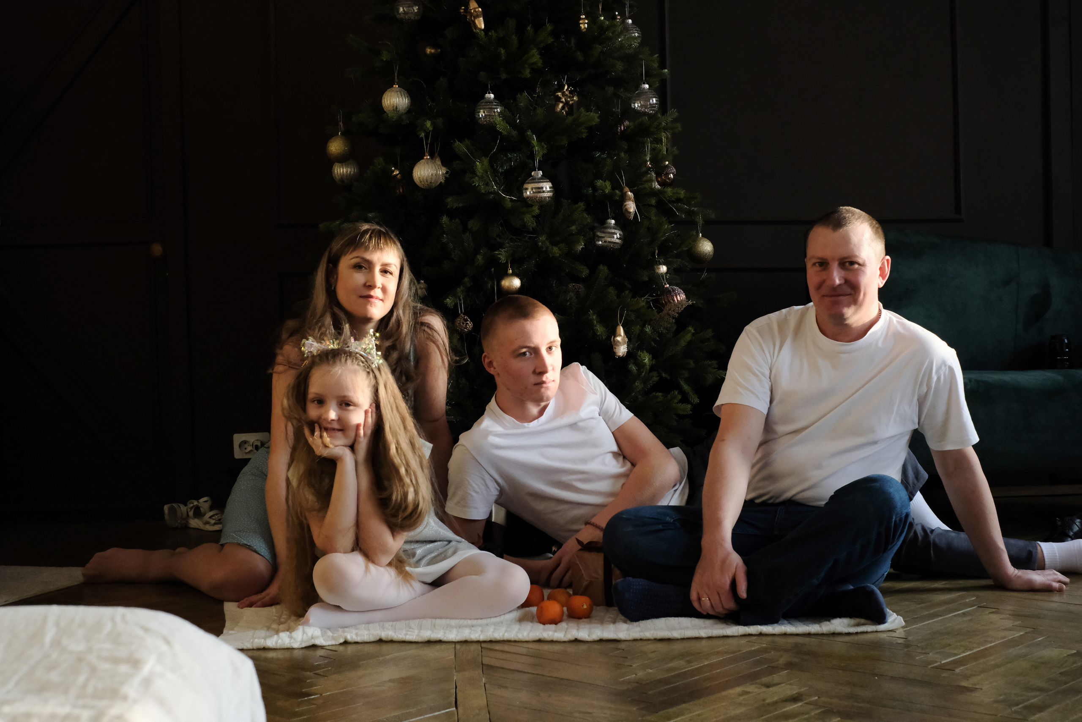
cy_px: 361
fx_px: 1593
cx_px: 541
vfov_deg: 25.5
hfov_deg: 37.5
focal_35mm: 53
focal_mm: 35
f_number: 5.6
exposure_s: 1/400
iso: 4000
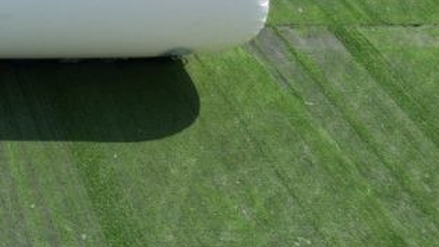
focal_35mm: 85
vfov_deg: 12.6
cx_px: -167
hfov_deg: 21.9
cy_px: -239
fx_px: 989
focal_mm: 6.72
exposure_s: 1/5000
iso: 200
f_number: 1.7
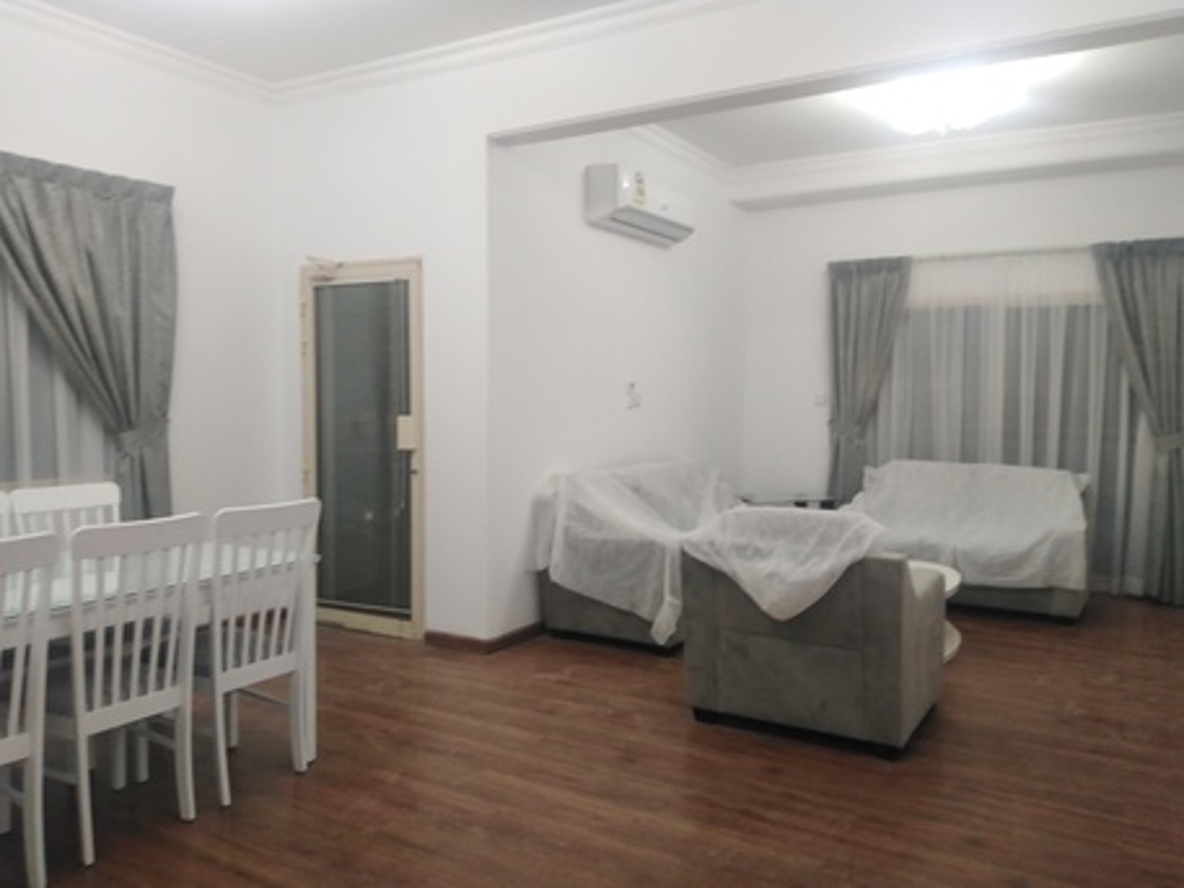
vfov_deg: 53.1
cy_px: 444
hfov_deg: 67.3
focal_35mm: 26
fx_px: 890
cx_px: 592
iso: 197
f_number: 1.8
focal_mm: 3.59
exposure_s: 1/33.3
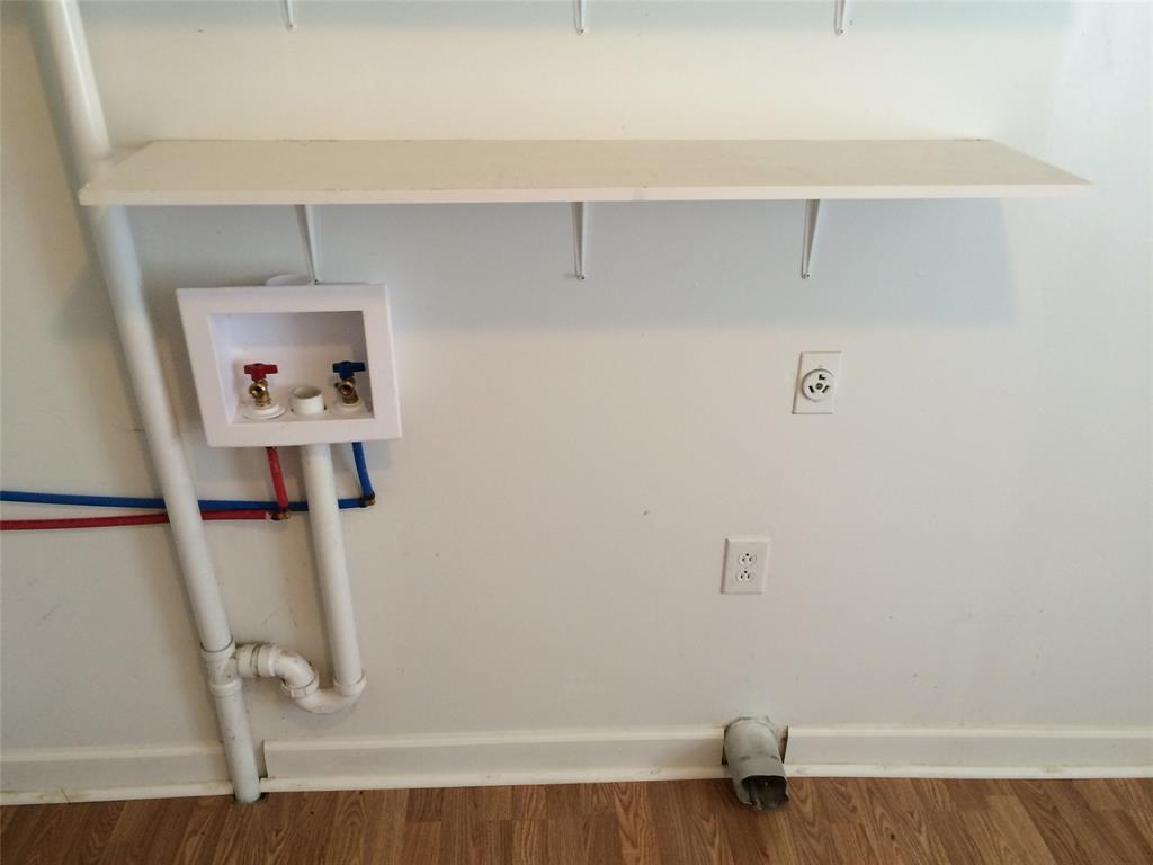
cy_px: 432
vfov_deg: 48.2
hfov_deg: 61.7
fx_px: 966
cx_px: 576
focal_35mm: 29
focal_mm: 4.15
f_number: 2.2
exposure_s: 1/30
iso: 80
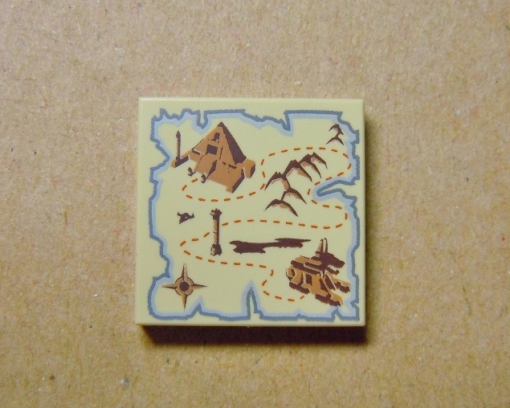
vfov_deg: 36.5
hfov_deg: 44.8
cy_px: 203
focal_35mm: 41
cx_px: 251
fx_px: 619
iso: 200
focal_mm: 7.1
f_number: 3.7
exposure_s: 1/50
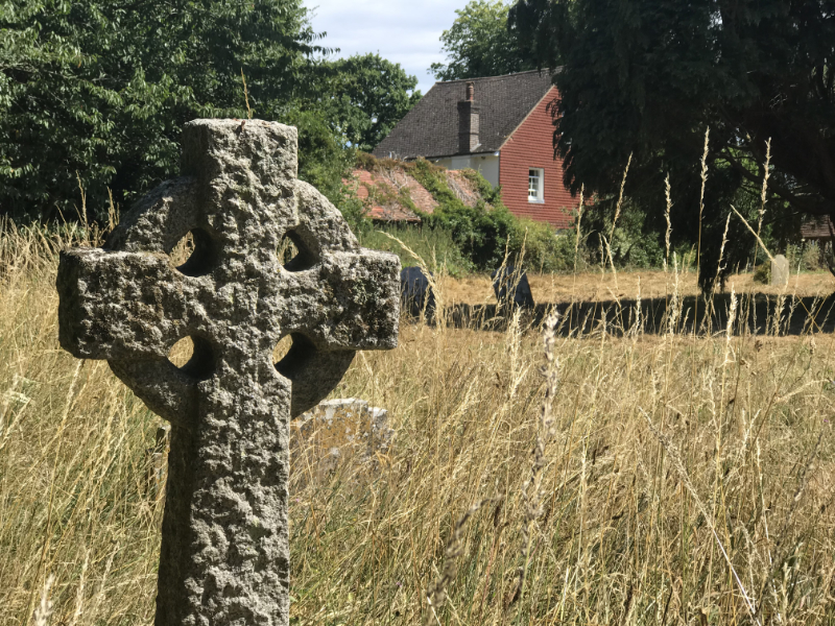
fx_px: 1375
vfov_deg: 25.7
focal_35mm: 57
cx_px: 418
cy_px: 313
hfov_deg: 33.8
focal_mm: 6.6
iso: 20
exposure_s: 1/515
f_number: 2.8
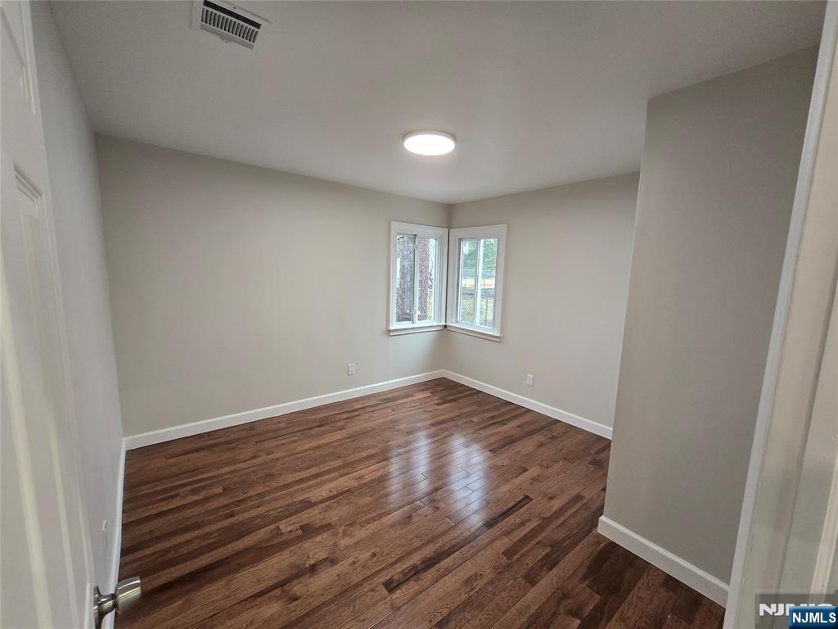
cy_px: 314
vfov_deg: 89.9
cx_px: 419
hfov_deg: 106.2
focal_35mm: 13
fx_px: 315
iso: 200
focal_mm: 2.2
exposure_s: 1/60
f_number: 2.2
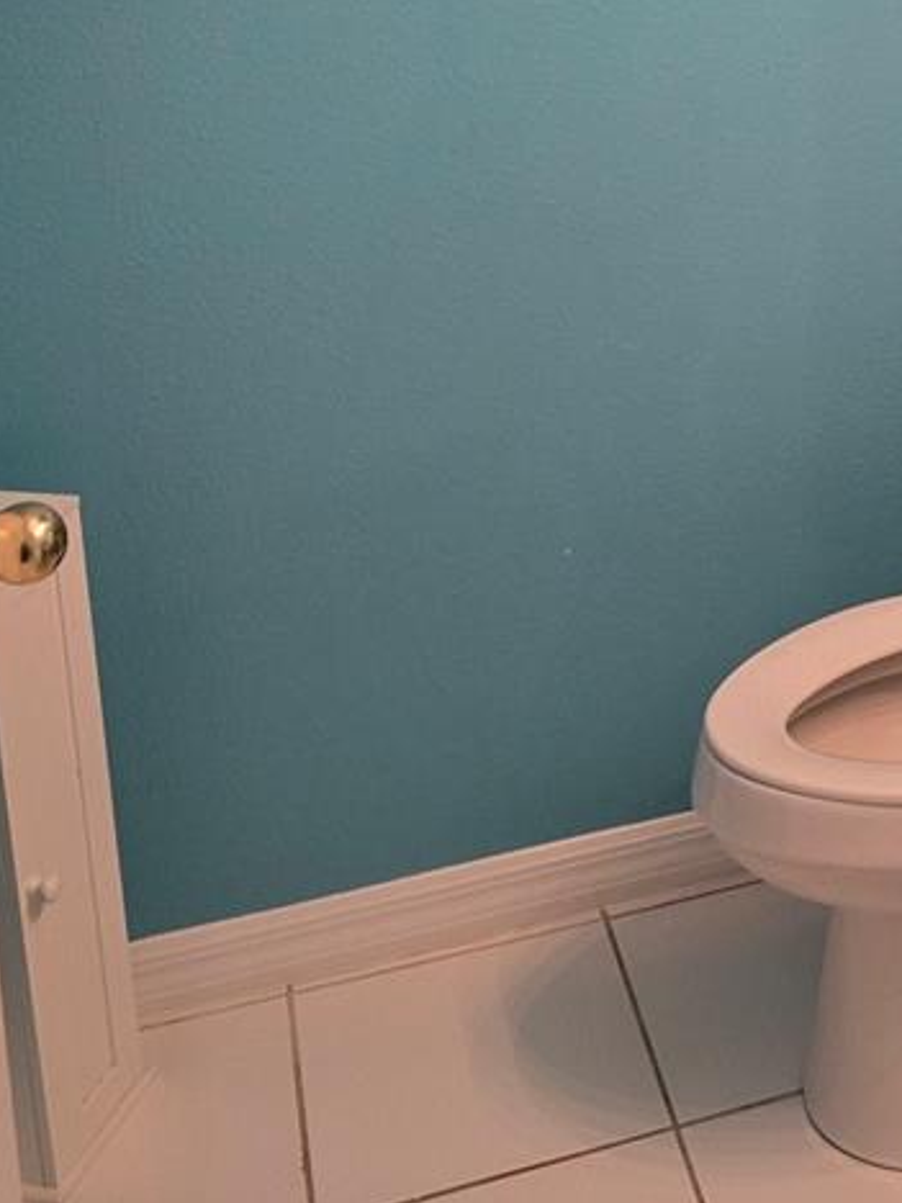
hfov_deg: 23.4
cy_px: -3
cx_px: 971
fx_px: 2050
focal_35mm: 59
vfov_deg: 30.4
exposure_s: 1/120
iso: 500
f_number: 1.7
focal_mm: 6.3
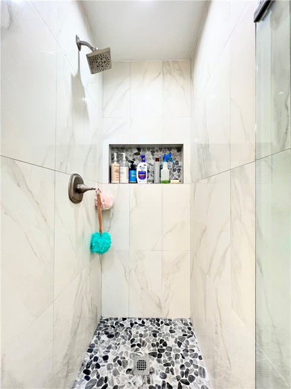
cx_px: 146
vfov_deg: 106.2
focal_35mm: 13
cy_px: 194
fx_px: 146
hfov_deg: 89.9
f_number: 1.8
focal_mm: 1.57
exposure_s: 1/60
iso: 160
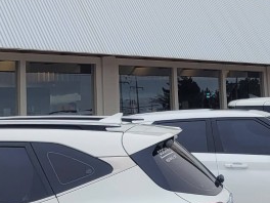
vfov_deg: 14.4
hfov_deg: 19.4
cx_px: 139
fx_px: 788
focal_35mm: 101
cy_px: -6
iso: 40
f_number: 1.8
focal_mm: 5.4
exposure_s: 1/556
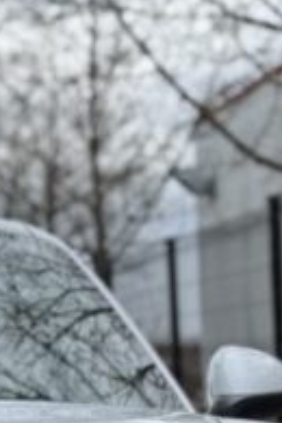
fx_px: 1809
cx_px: -256
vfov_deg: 13.0
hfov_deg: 8.5
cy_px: 486
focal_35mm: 154
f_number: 1.78
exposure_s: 1/1131
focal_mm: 6.76
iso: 80
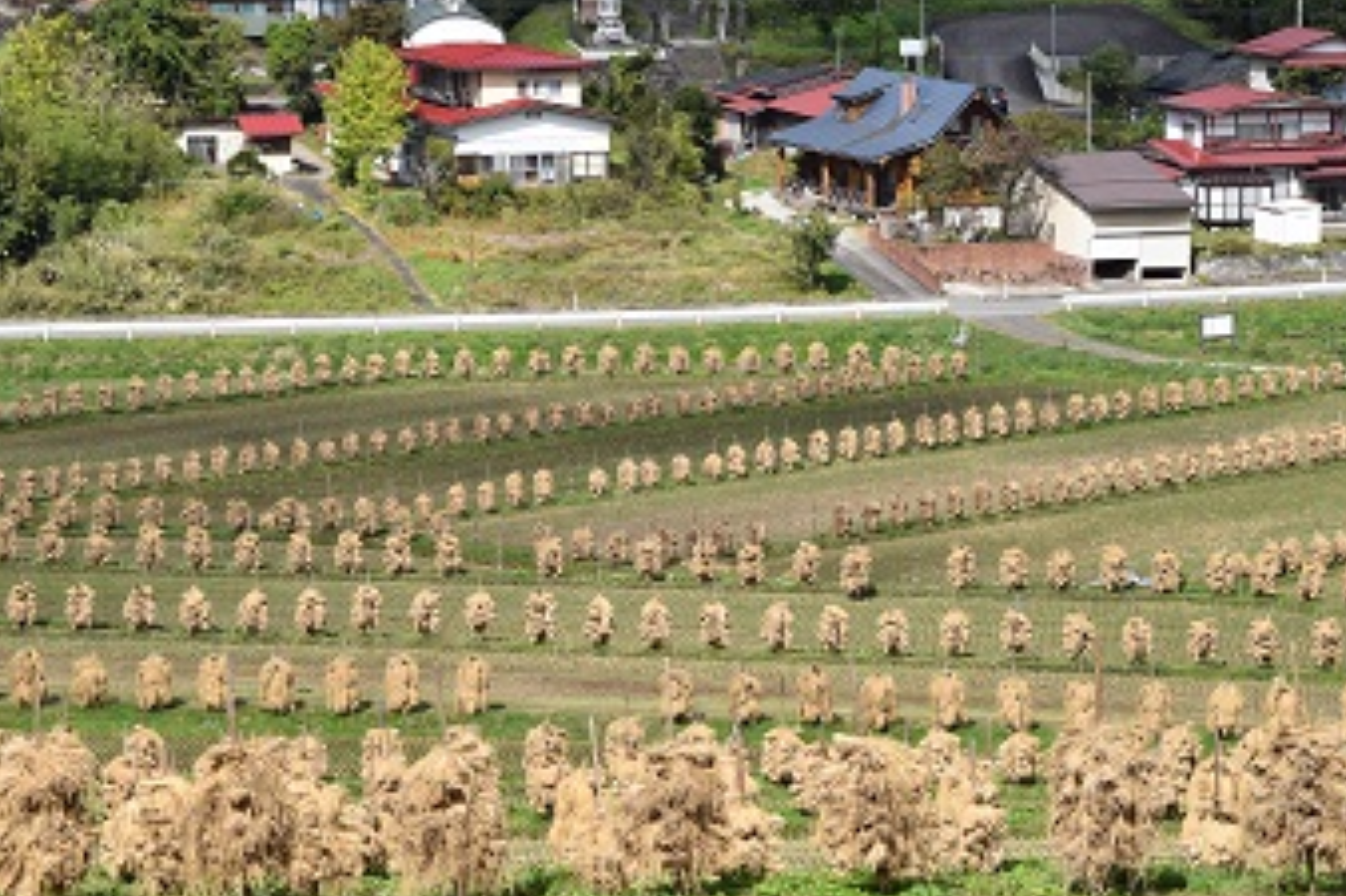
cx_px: 510
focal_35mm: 184
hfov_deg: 11.2
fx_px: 6876
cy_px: 378
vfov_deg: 7.5
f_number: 10
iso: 200
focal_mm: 92
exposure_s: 1/400
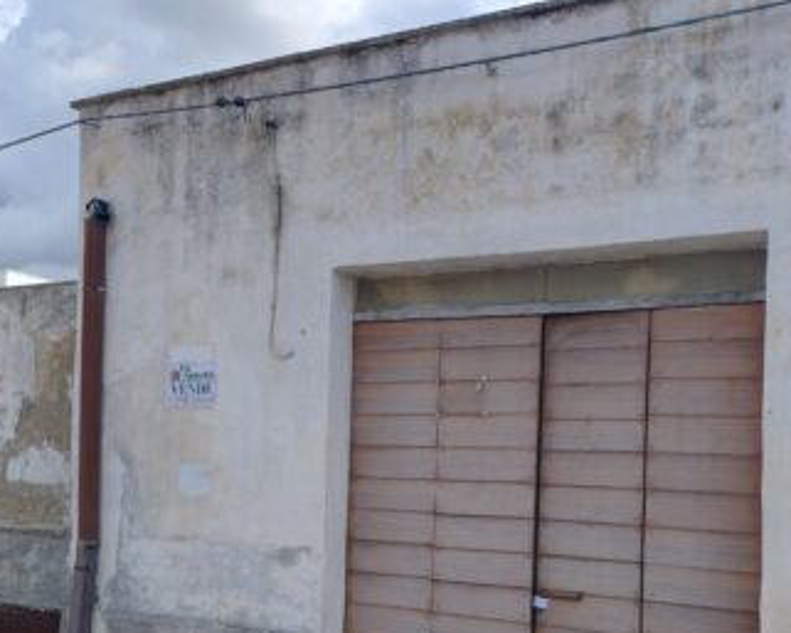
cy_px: 452
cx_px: 416
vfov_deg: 37.6
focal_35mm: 39
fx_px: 913
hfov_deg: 46.8
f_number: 1.7
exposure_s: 1/659
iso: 100
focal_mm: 4.71
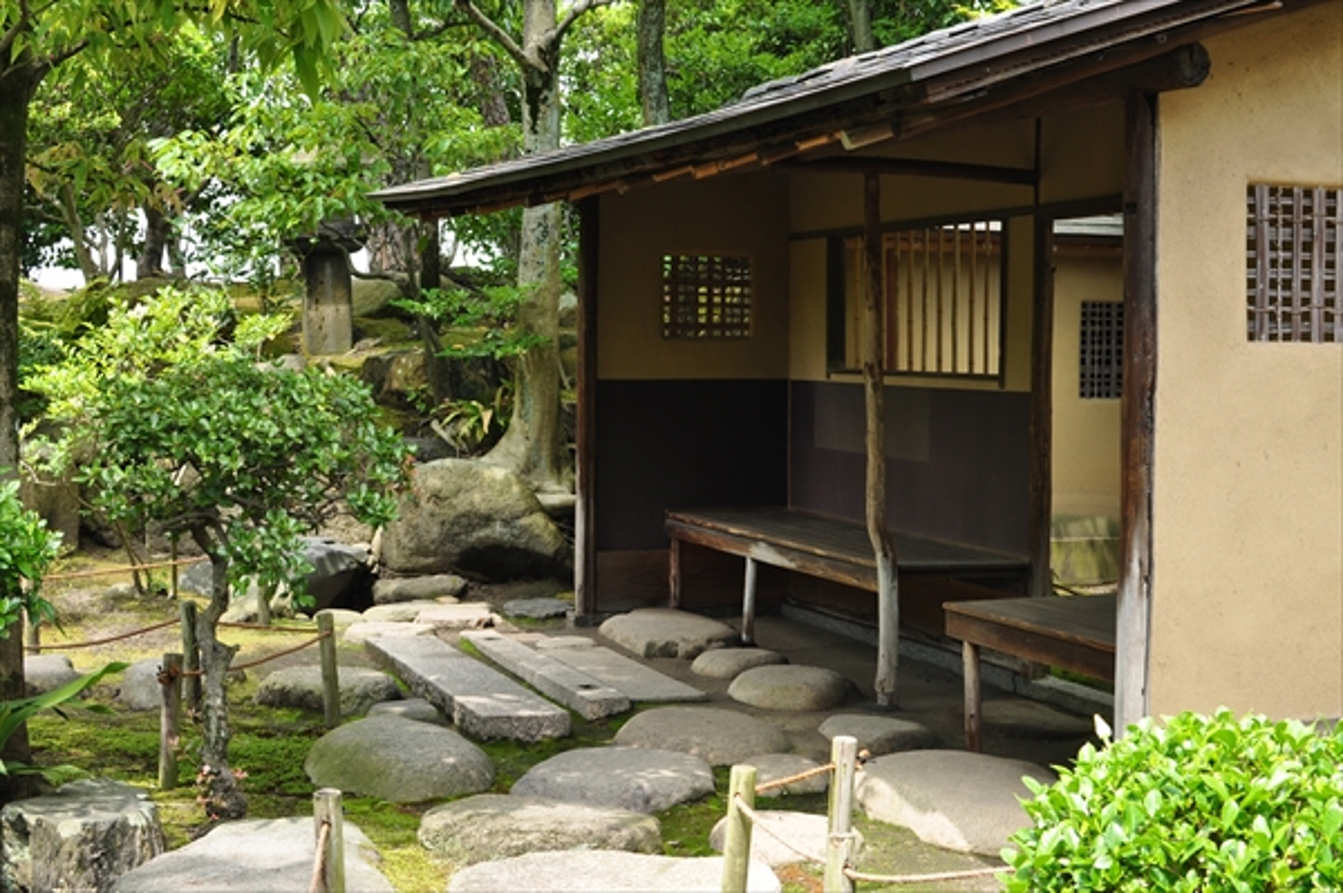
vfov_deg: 25.7
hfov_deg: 37.9
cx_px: 672
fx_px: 1957
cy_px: 446
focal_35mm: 52
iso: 200
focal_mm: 35
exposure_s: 1/80
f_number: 7.1
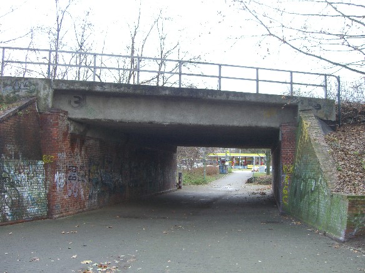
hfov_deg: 49.0
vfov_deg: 37.7
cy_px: 136
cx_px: 182
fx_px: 401
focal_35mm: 38
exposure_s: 1/80
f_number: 2.8
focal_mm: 7.9
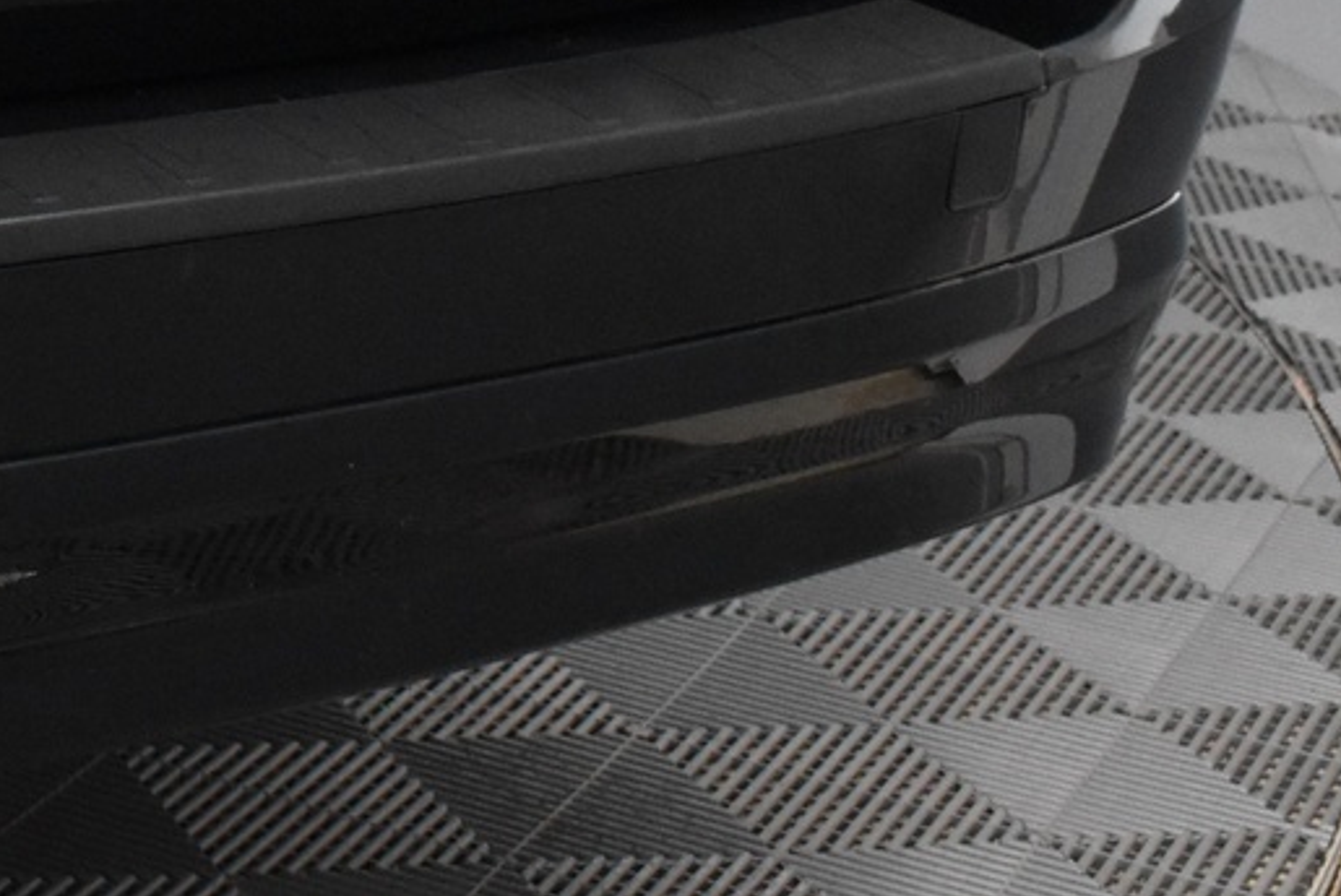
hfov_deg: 14.4
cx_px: -738
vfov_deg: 10.2
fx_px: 4920
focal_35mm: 132
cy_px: -237
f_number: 6.3
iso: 3200
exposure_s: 1/160
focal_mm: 28
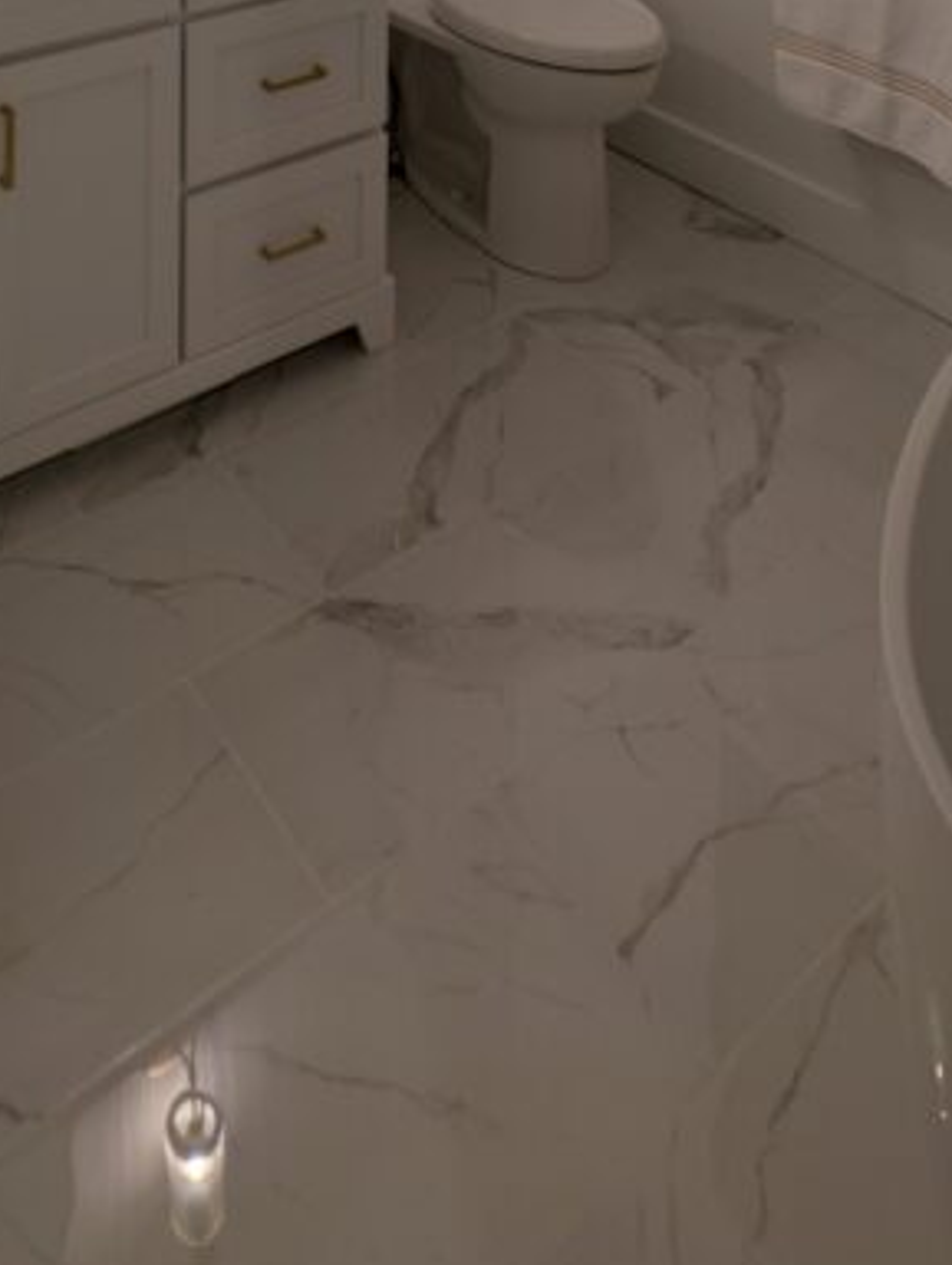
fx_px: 1171
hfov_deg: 43.9
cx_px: 351
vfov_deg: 36.1
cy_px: -399
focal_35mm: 32
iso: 38
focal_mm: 2.23
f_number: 1.95
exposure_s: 1/29.7
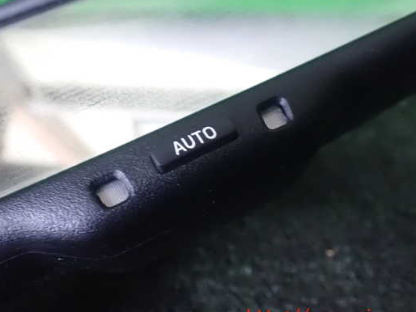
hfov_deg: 52.5
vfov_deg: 40.7
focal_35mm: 35
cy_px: 145
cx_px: 187
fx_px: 421
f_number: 2.3
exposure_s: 1/20
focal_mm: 5.4
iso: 1600
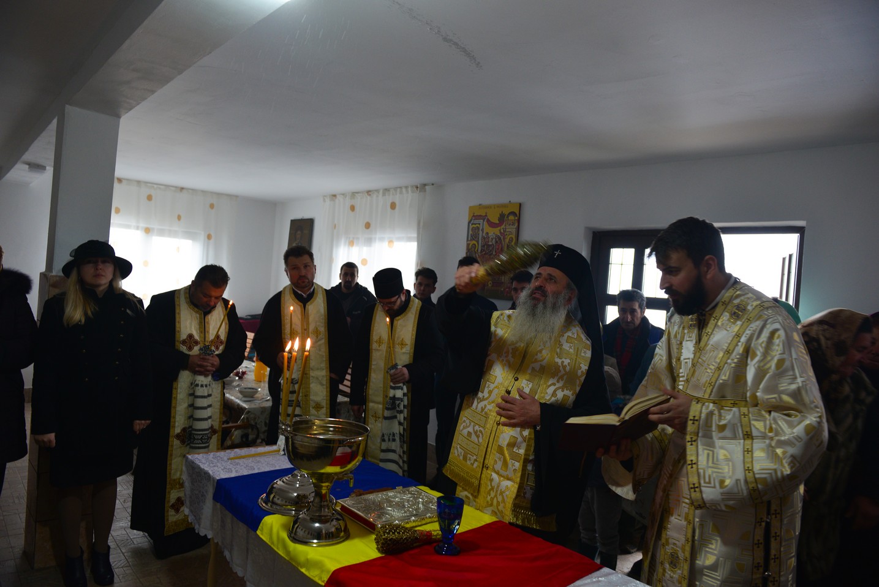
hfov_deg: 73.7
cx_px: 440
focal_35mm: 24
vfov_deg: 53.2
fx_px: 586
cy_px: 294
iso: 400
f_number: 3.2
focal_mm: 24
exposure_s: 1/80
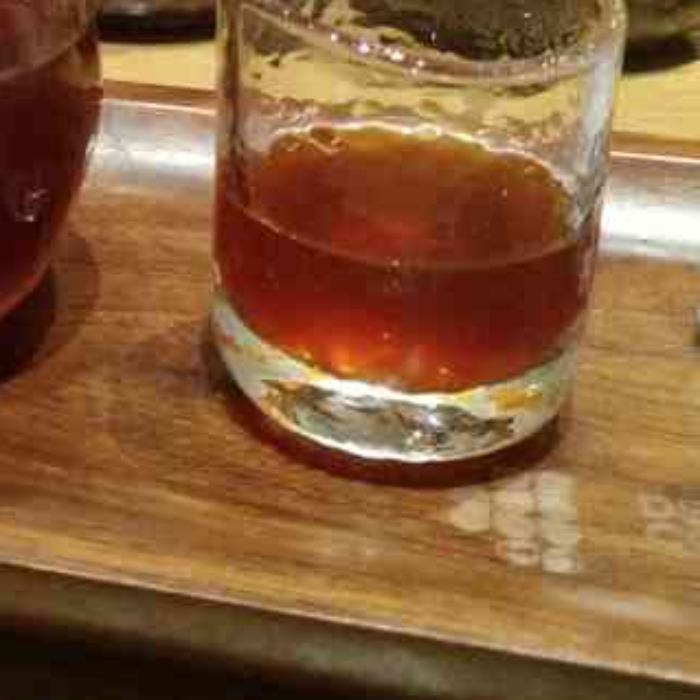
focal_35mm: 62
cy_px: -71
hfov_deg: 26.4
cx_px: 11
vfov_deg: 25.7
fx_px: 1418
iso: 774
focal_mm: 3.94
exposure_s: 1/25
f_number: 1.9
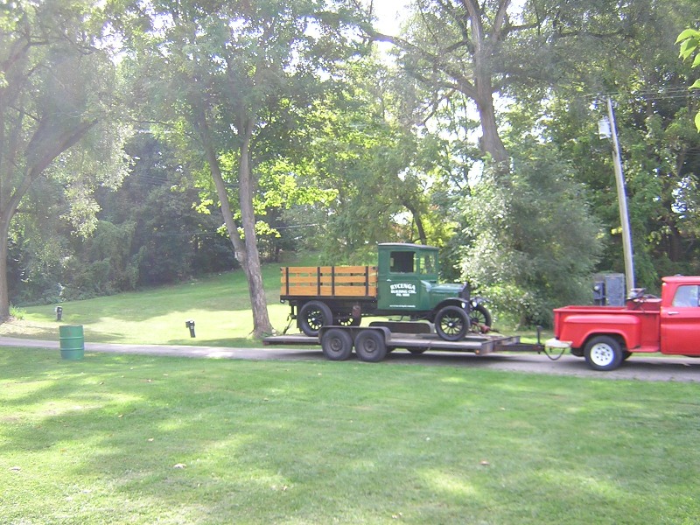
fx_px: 728
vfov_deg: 39.7
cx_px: 350
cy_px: 262
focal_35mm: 36
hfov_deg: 51.4
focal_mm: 4.7
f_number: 2.6
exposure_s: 1/102
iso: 100
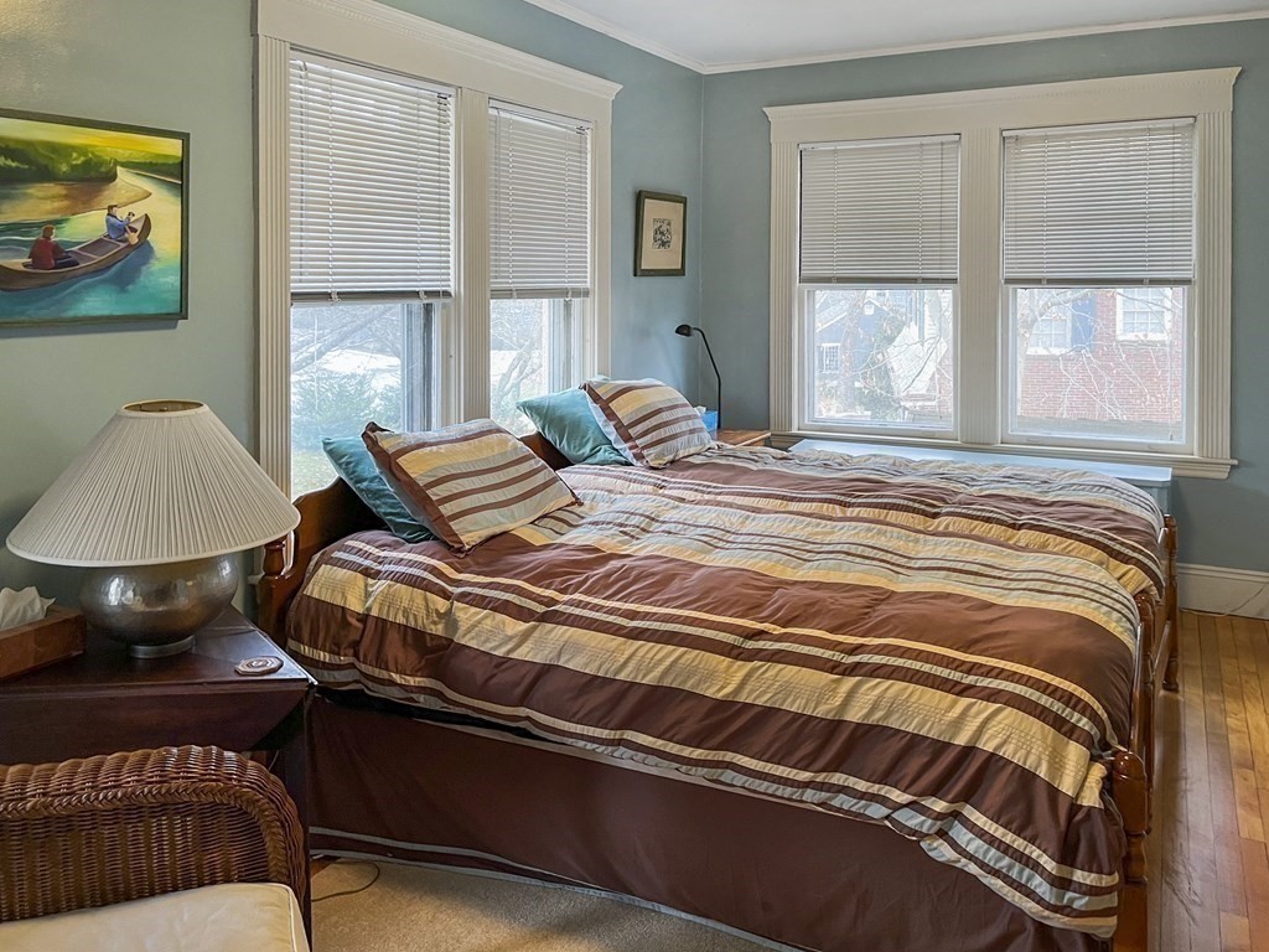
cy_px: 476
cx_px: 634
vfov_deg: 53.1
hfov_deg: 67.3
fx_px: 953
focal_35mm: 26
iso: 100
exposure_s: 1/60
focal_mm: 5.1
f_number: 1.6
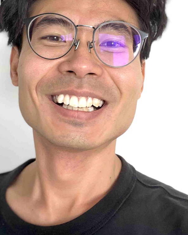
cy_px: 66
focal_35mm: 44
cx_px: 80
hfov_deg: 34.1
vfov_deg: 41.1
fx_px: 306
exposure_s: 1/60
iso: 160
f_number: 2.2
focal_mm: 2.71
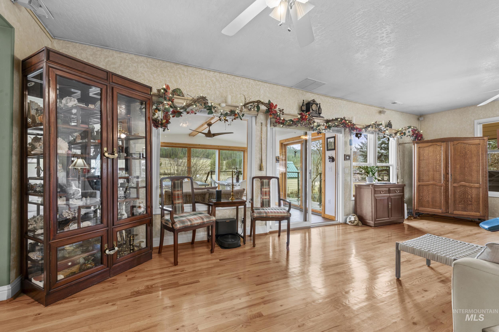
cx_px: 250
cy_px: 166
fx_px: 215
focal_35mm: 16
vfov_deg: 75.5
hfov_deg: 98.5
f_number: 11
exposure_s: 1.3
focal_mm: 15.5
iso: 200
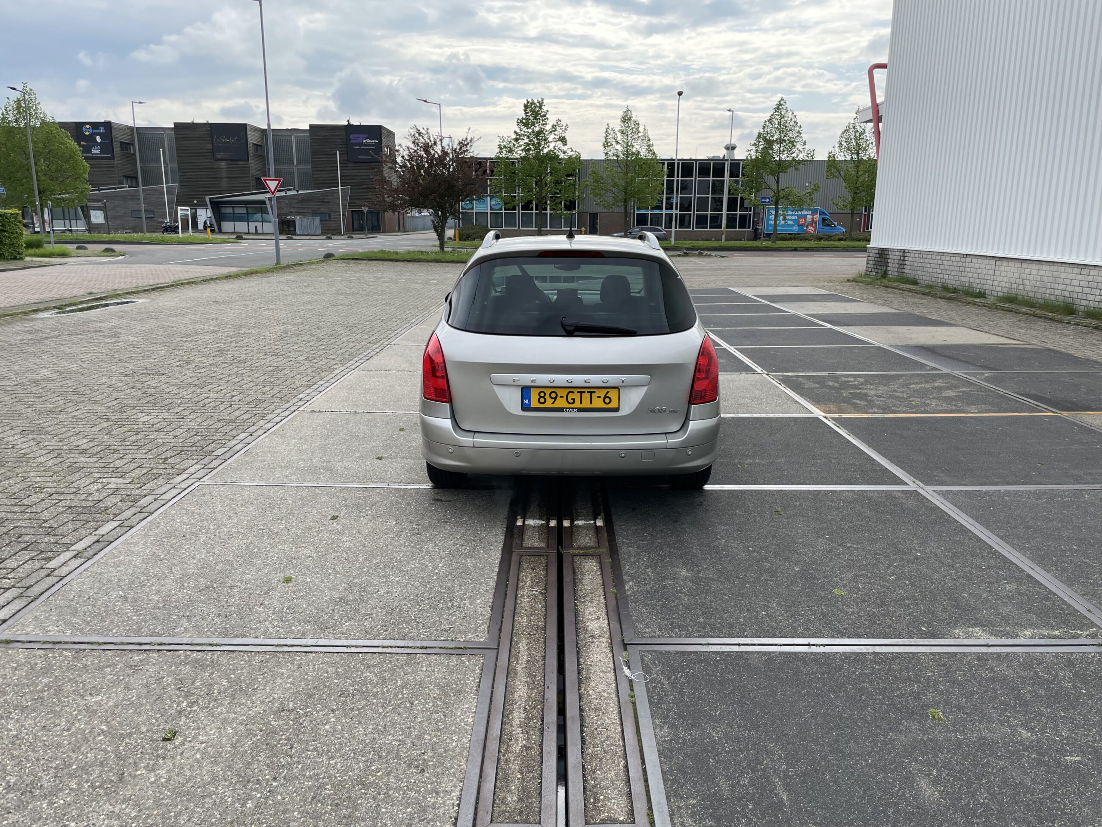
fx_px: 828
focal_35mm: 26
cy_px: 414
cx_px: 551
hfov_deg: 67.3
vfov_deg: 53.1
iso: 32
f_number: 1.6
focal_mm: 4.2
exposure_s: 1/1825
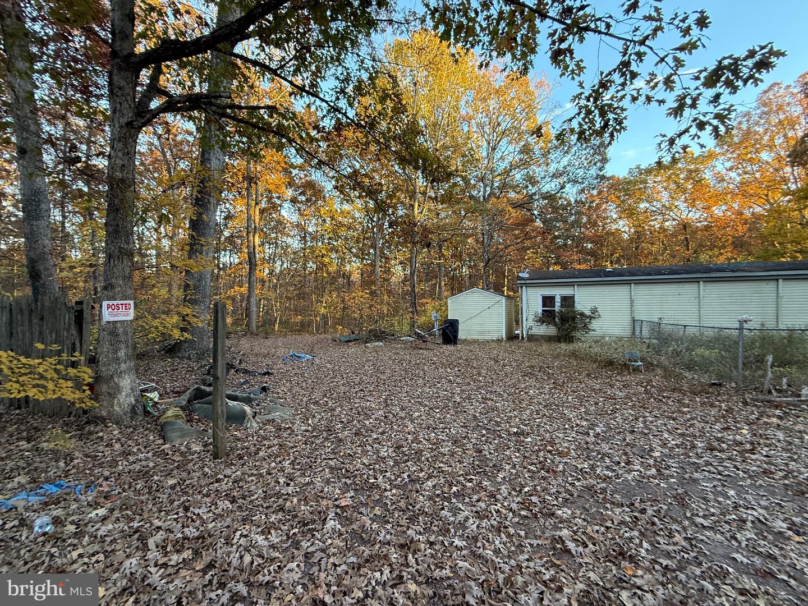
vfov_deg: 85.7
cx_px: 404
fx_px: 327
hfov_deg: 102.1
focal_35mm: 14
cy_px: 303
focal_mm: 2.22
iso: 160
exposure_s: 1/99
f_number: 2.2
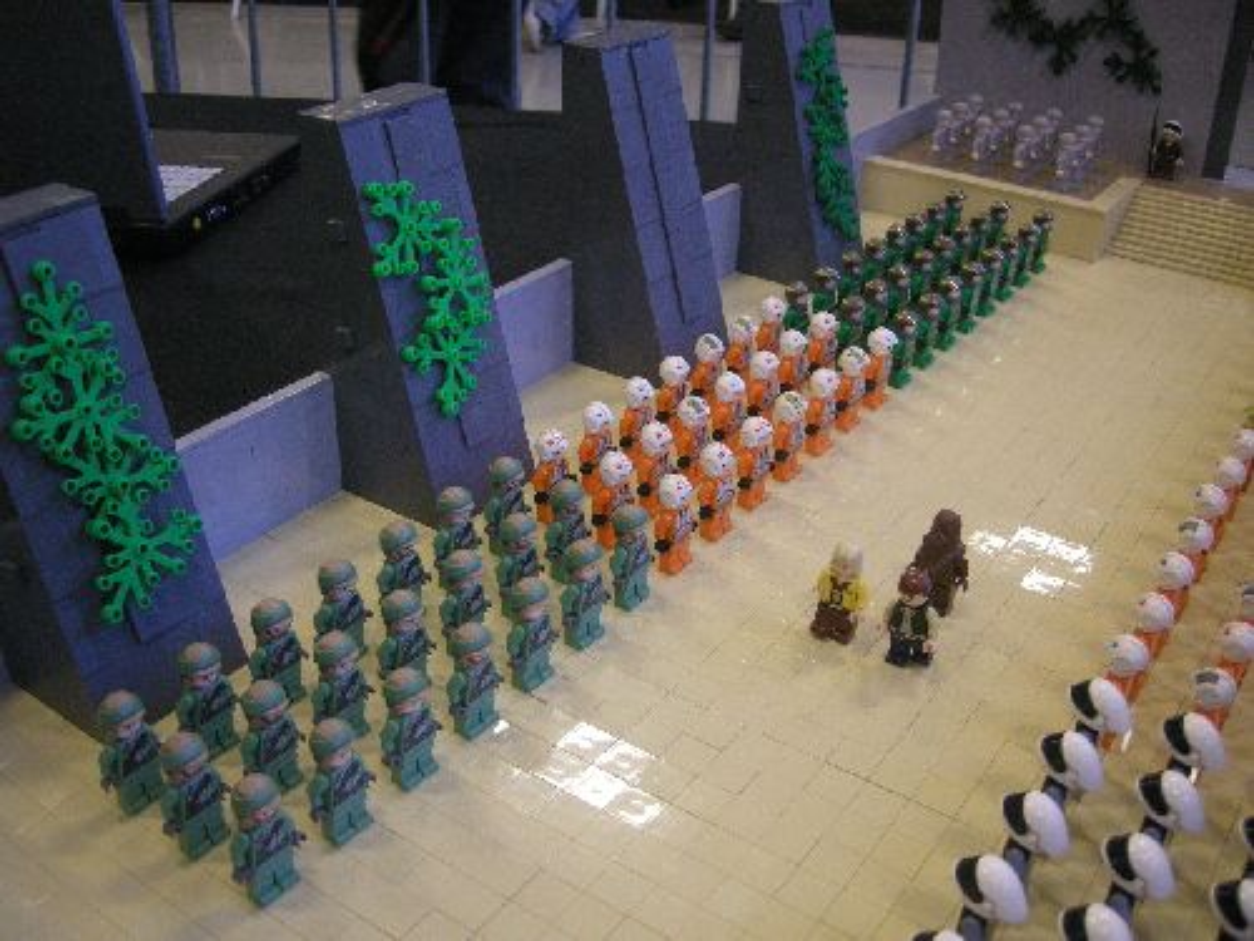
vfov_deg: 39.7
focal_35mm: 36
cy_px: 470
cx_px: 627
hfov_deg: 51.4
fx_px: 1304
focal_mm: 7.5
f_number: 2.7
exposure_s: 1/35.4
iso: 400
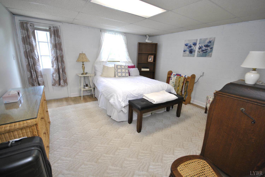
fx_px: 111
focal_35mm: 15
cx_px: 132
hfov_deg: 100.3
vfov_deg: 77.5
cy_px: 88
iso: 360
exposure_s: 1/30
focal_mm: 10
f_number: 4
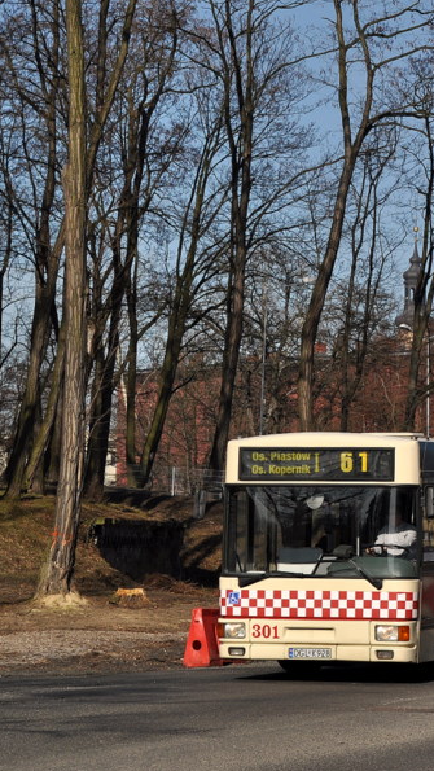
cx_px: 554
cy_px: 388
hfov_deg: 9.1
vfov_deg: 16.4
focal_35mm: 131
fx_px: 2674
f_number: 13
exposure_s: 1/640
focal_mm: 55
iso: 200
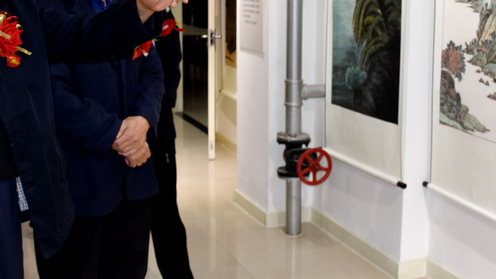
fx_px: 737
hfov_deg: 37.2
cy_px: 38
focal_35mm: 56
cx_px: 275
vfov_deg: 21.1
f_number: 3.5
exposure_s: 1/125
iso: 250
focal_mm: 18
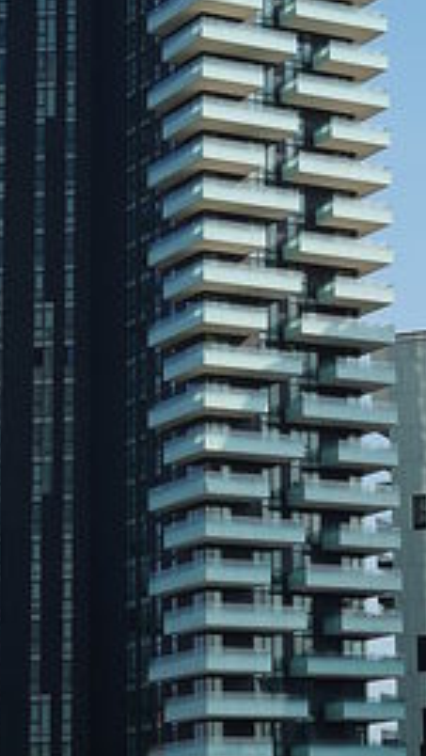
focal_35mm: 129
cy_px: 228
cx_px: 406
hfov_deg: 9.4
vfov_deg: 16.6
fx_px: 2587
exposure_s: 1/50
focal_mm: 55
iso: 50
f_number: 14
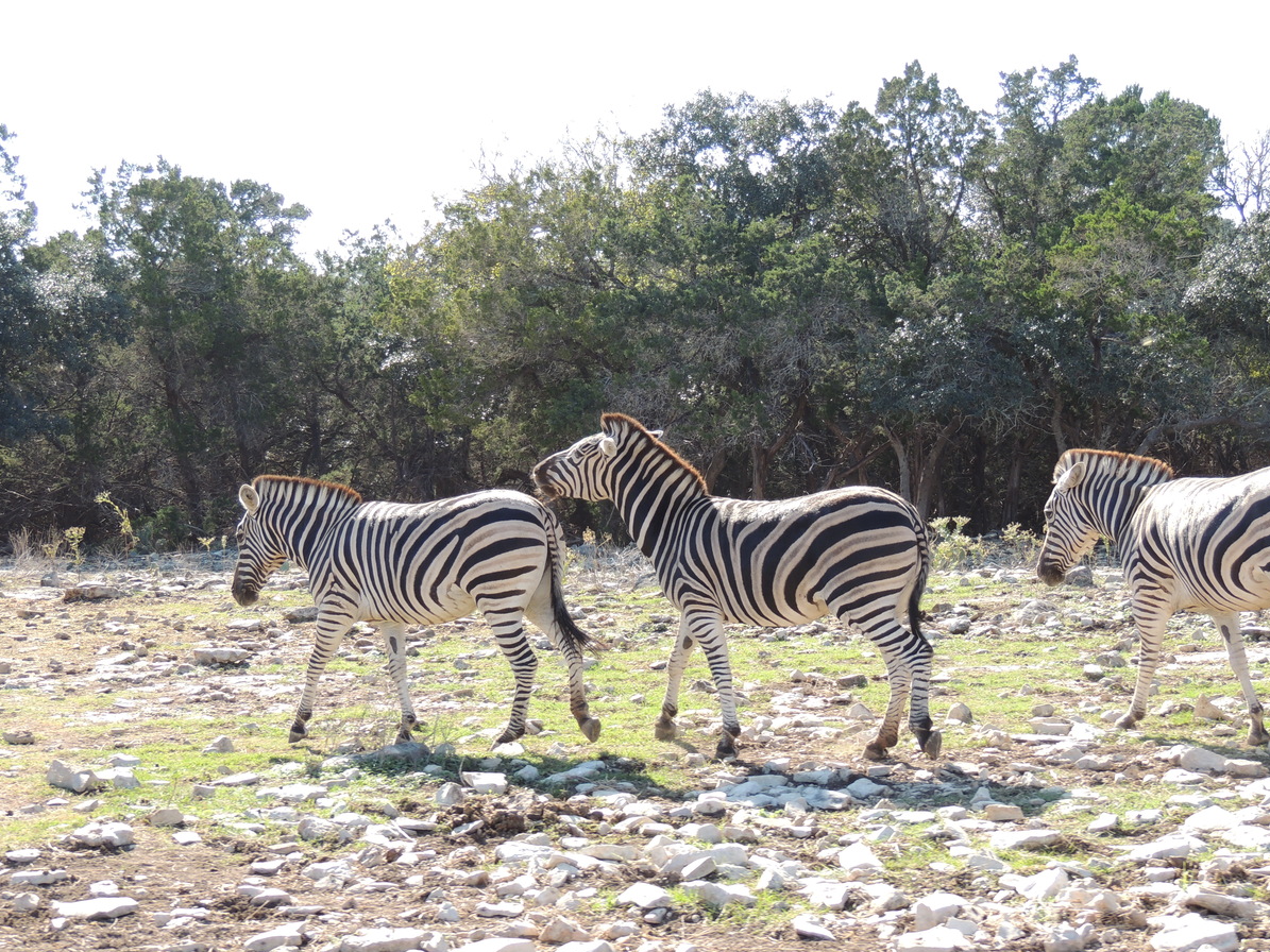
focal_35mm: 75
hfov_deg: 26.0
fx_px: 2751
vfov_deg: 19.6
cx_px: 672
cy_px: 487
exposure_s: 1/200
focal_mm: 12.4
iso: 100
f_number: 3.9
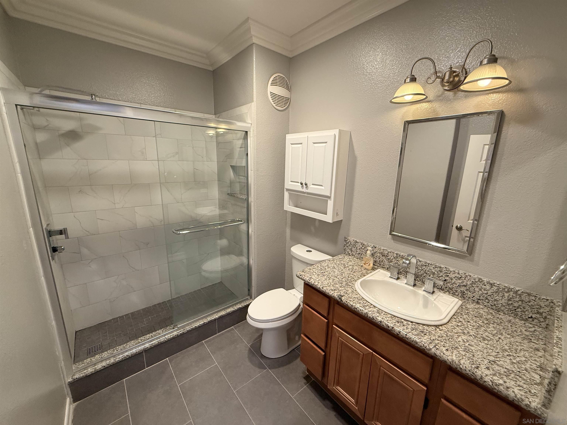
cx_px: 284
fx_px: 229
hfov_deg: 102.1
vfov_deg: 85.7
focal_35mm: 14
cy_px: 212
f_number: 2.2
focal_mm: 2.22
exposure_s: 1/120
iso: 250
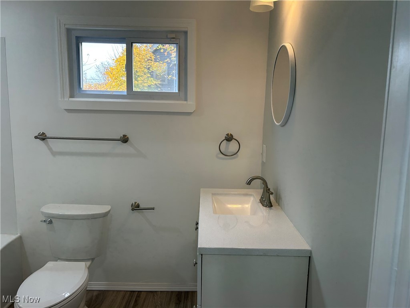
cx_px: 205
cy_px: 154
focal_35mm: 26
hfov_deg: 67.3
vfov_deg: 53.1
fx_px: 308
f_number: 1.5
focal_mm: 5.7
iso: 64
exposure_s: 1/137
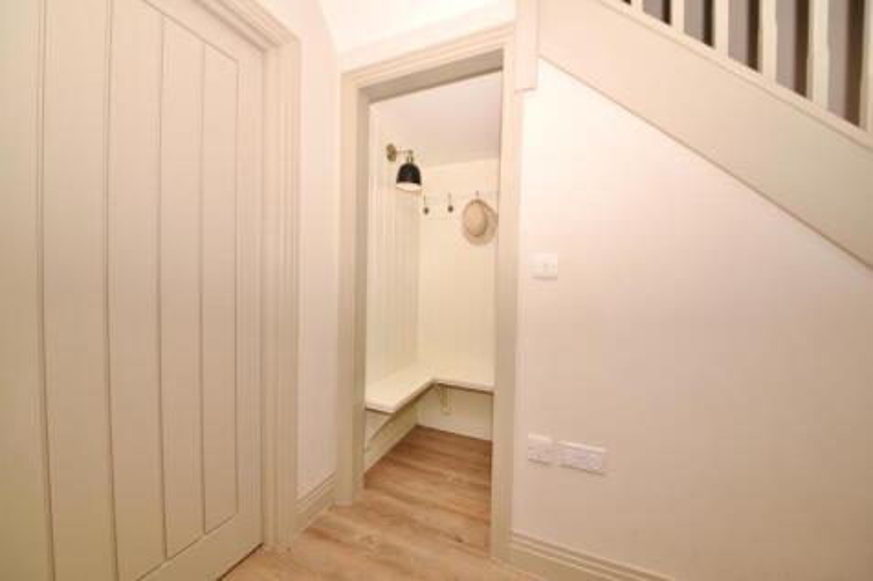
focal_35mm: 12
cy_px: 290
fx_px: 291
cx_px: 436
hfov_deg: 112.6
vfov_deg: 90.0
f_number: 4.5
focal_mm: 12
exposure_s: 1/60
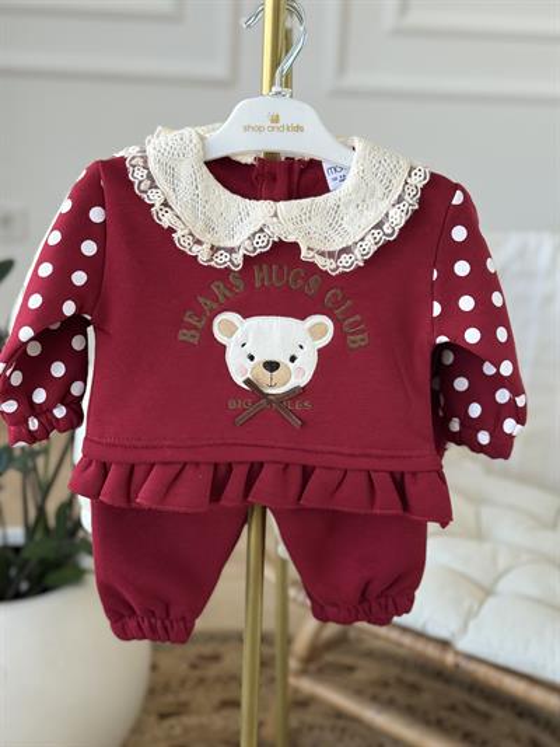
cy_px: 374
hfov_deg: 30.3
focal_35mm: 48
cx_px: 280
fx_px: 1035
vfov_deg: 39.6
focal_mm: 6.76
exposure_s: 1/120
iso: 100
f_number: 1.78
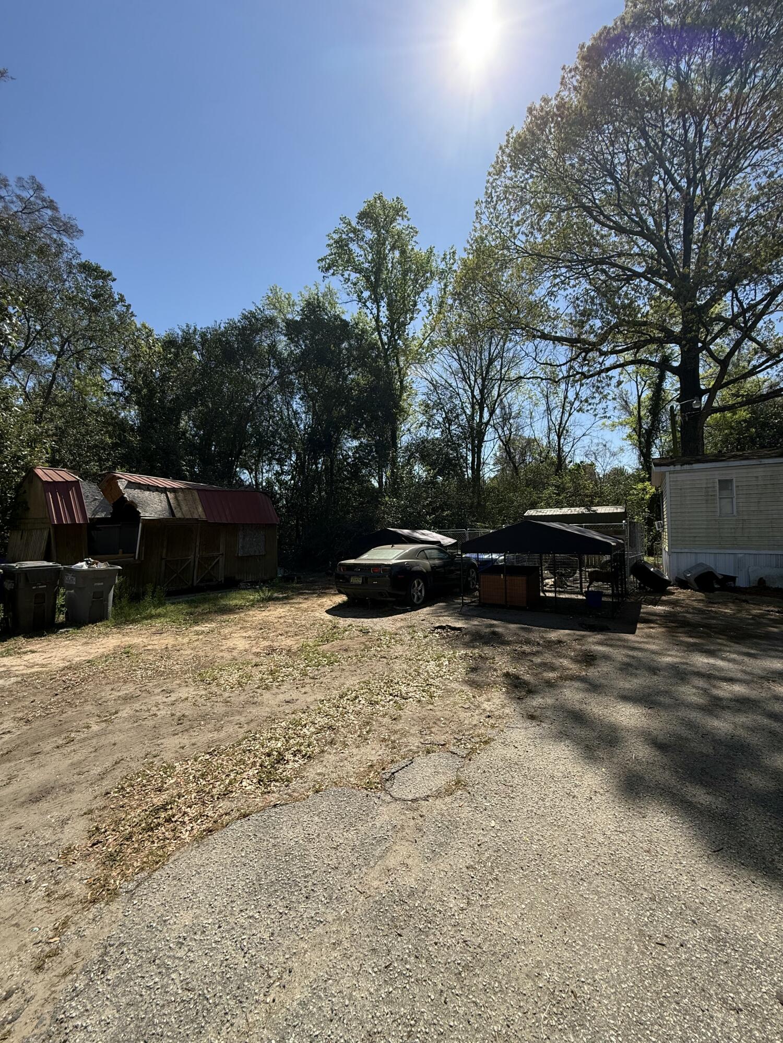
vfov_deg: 102.1
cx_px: 392
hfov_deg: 85.7
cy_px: 522
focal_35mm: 14
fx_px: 422
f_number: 2.2
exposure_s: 1/1431
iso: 50
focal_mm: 2.22
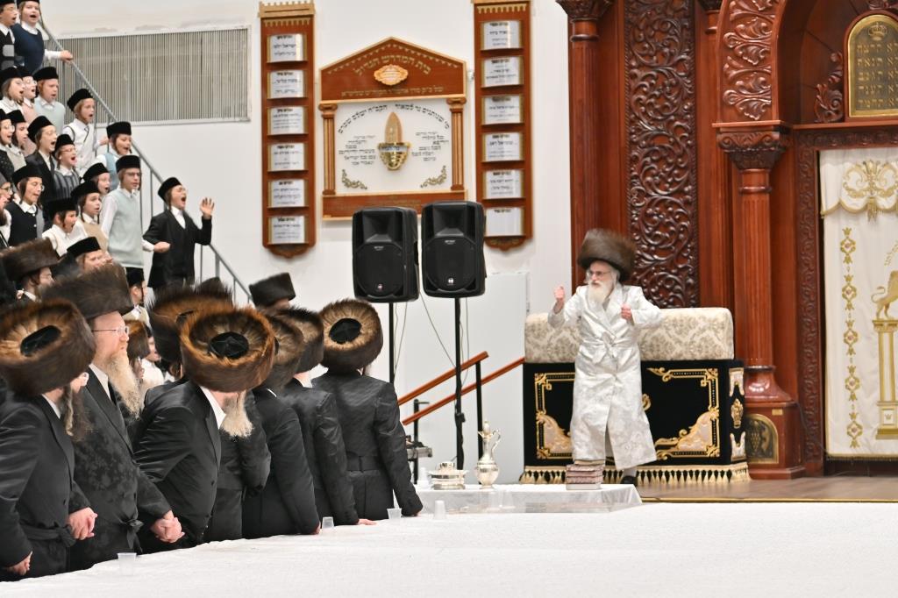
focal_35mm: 105
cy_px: 299
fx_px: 2618
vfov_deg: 13.0
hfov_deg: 19.5
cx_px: 449
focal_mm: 70
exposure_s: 1/320
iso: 250
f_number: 2.8
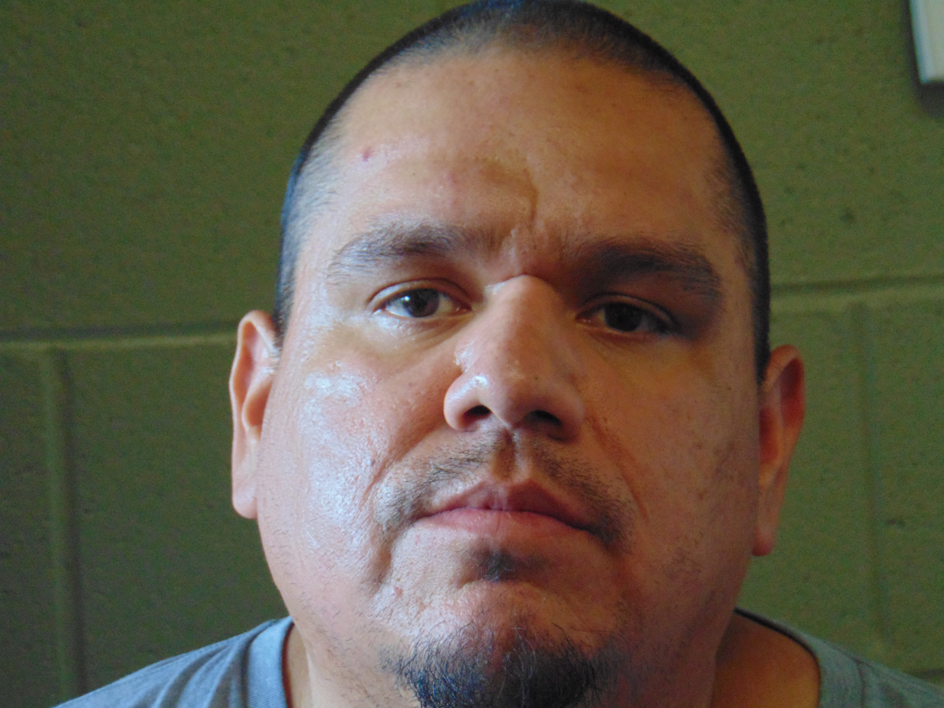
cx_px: 472
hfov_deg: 14.8
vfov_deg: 11.1
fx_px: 3627
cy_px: 354
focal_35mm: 133
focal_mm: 23.9
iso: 400
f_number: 4
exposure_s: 1/40
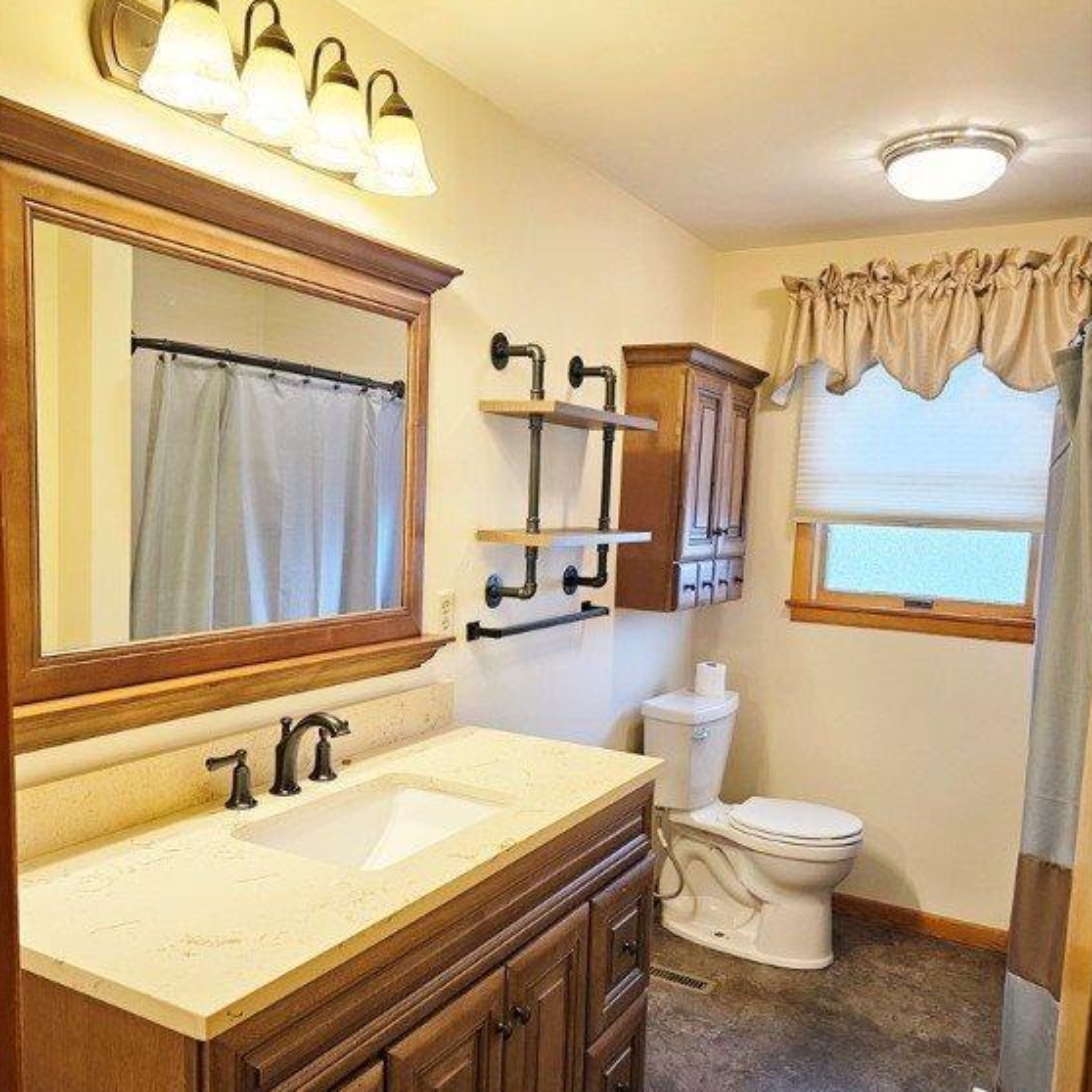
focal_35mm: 28
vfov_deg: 57.1
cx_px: 536
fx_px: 999
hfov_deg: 57.3
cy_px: 620
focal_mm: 6.3
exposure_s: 1/120
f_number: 1.7
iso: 125
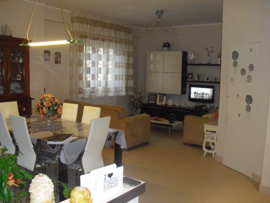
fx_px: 281
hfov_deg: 51.4
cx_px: 135
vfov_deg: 39.7
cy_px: 102
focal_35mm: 36
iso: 400
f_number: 3.1
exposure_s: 1/60
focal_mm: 6.3
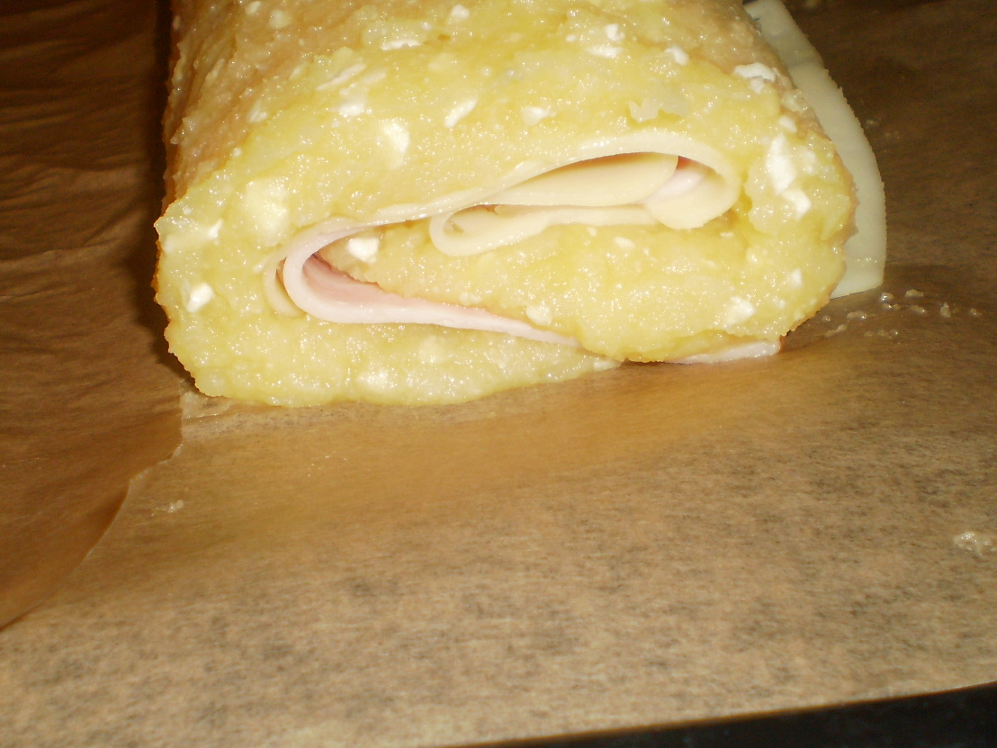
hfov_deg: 36.8
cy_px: 374
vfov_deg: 28.0
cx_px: 466
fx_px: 1498
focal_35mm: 52
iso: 125
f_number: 3.1
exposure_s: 1/30
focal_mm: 6.3
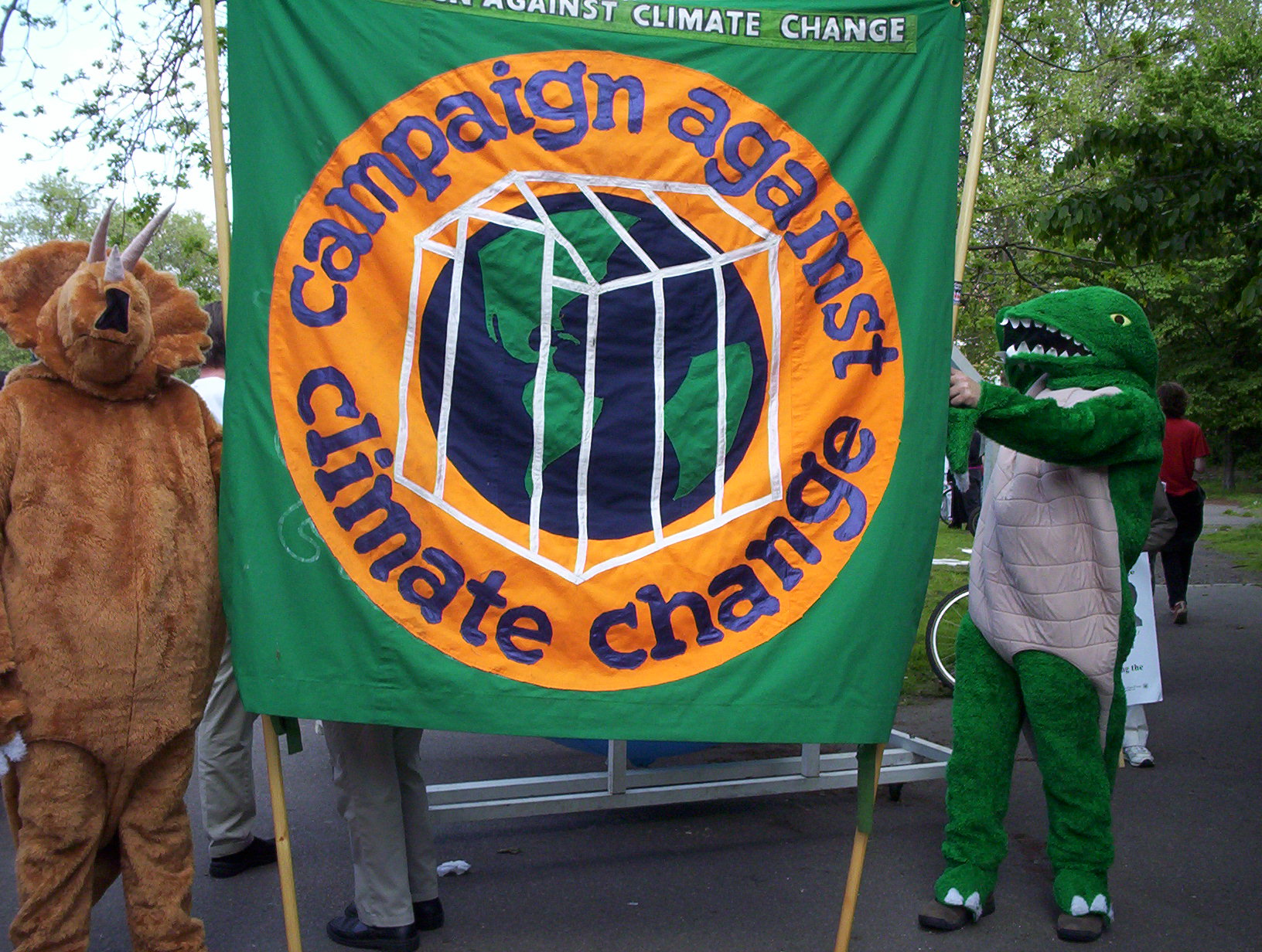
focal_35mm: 38
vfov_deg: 37.9
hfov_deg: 48.9
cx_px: 631
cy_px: 476
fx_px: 1389
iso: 100
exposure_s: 1/160
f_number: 4.5
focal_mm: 4.99
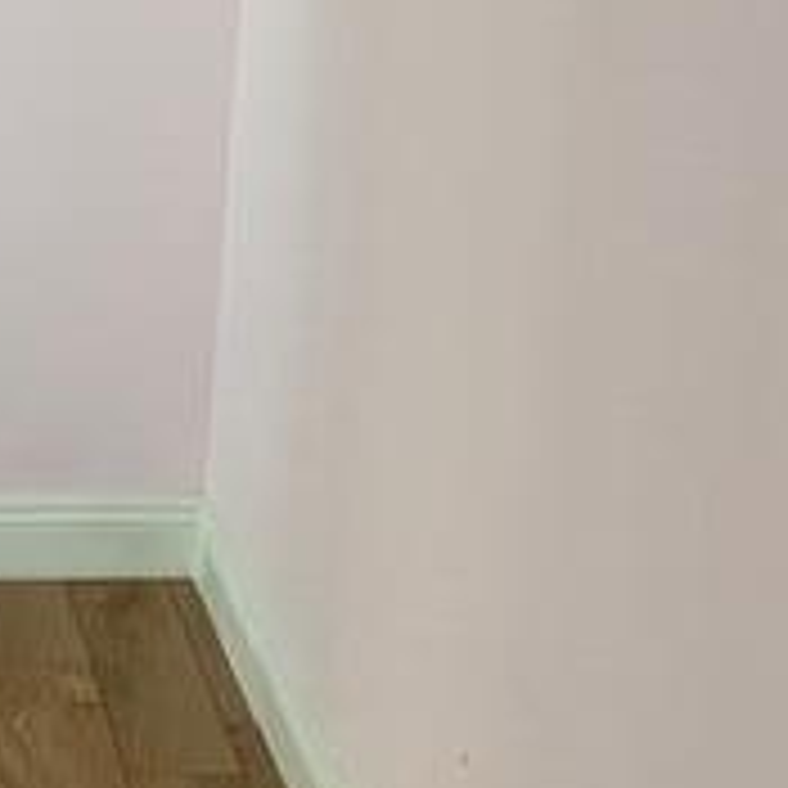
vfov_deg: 19.3
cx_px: 72
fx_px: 2163
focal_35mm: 84
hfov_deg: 20.2
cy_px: -189
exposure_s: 1/60
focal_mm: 4.25
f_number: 1.8
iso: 250
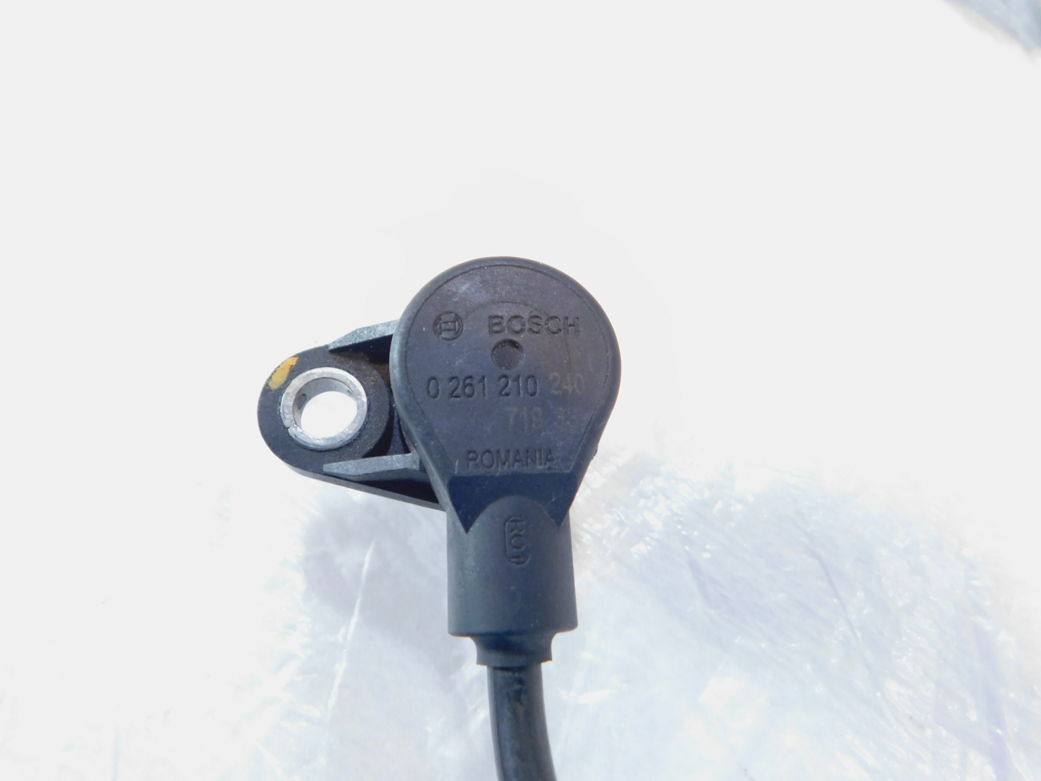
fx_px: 692
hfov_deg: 73.9
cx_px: 520
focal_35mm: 23
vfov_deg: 58.9
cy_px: 390
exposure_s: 1/30
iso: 280
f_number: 3
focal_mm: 4
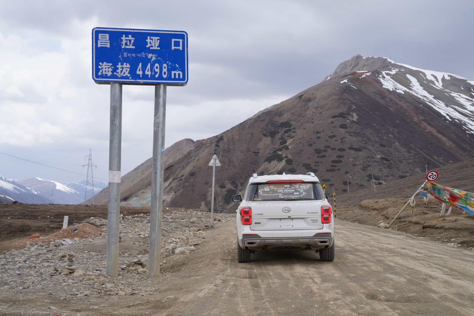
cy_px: 158
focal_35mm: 55
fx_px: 724
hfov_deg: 36.2
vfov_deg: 24.6
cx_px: 237
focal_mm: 55
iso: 320
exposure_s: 1/800
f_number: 8
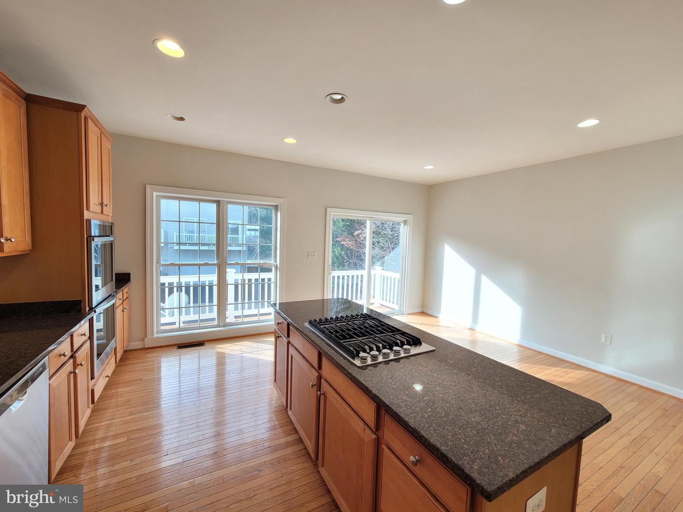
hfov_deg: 106.2
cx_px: 342
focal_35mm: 13
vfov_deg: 89.9
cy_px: 256
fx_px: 256
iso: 64
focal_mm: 2.2
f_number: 2.2
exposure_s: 1/60
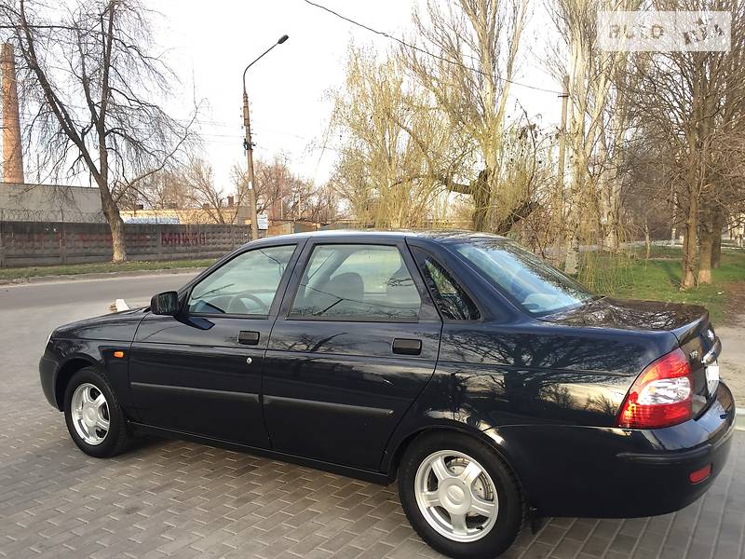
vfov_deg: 48.2
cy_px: 280
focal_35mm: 29
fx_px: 624
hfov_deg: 61.7
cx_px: 372
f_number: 2.2
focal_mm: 4.2
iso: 32
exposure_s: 1/108
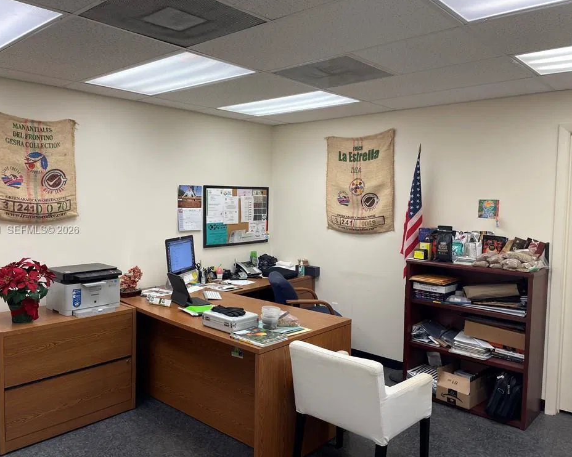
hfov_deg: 62.1
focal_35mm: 28
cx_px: 264
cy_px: 230
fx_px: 474
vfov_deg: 51.5
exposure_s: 1/120
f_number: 1.6
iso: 40
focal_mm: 4.2
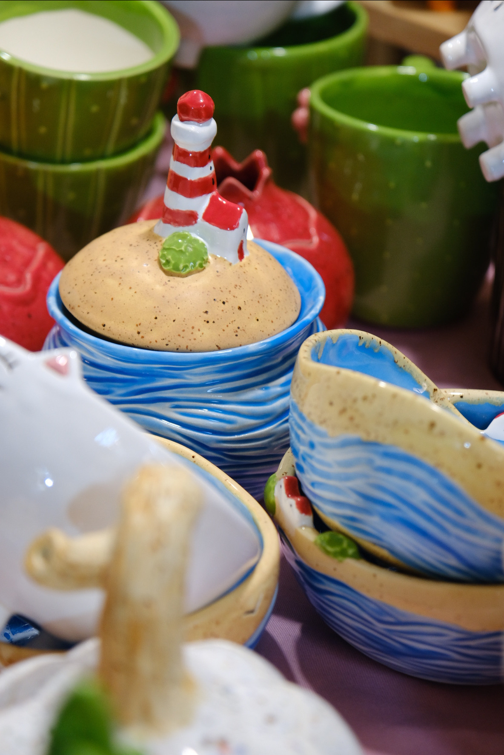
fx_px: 2121
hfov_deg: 13.6
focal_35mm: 101
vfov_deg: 20.2
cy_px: 378
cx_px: 252
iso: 1250
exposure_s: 1/60
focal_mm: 67.5
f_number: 4
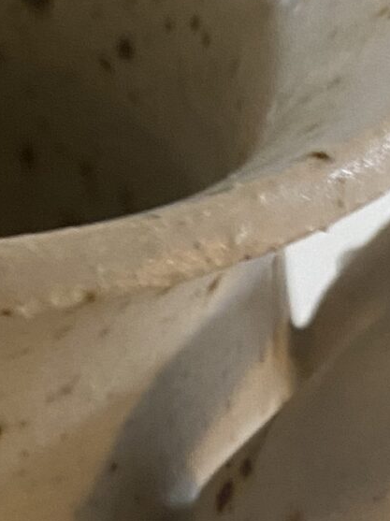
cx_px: -144
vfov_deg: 15.6
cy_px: 811
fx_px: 1730
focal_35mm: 115
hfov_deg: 12.4
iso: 160
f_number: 1.8
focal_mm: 4.25
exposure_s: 1/50
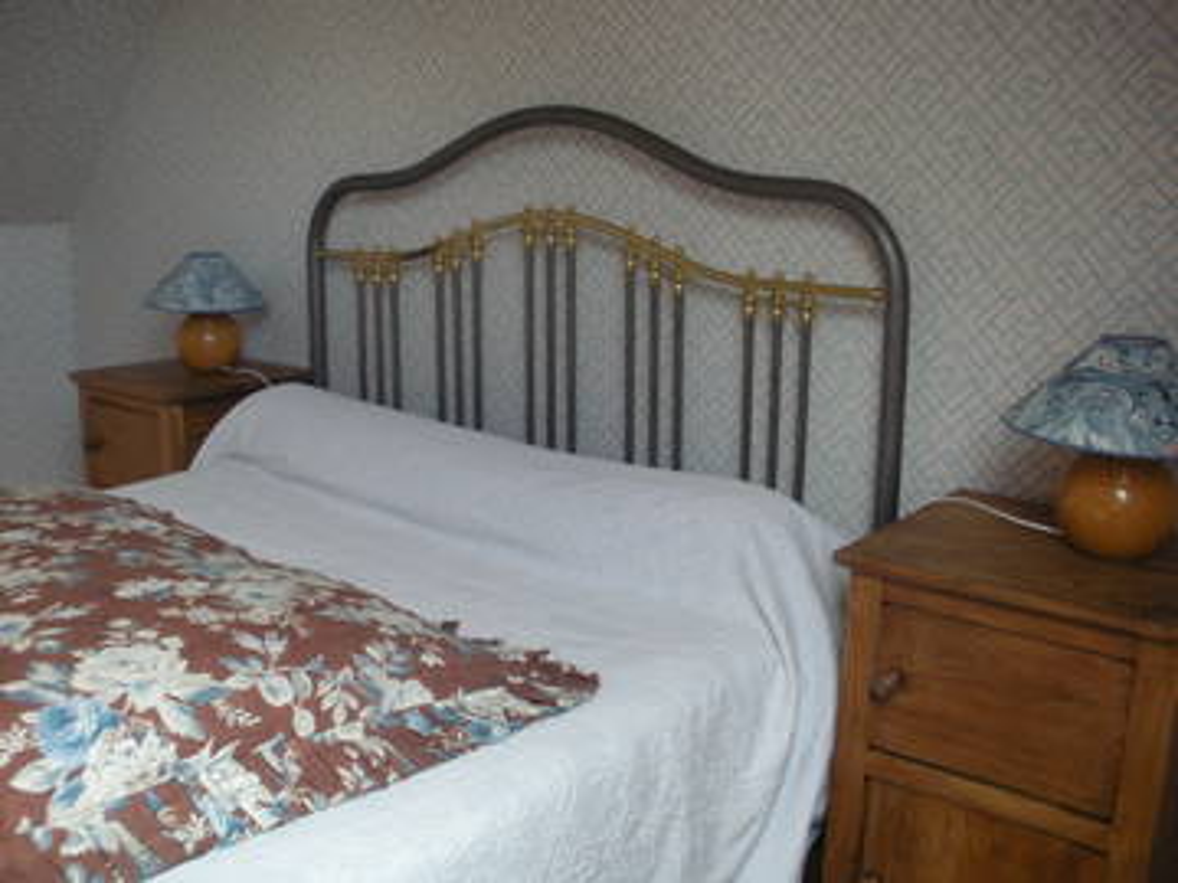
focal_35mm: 36
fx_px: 1225
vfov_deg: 39.7
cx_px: 589
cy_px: 442
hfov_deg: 51.4
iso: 165
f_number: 3.5
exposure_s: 1/60
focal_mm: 6.3
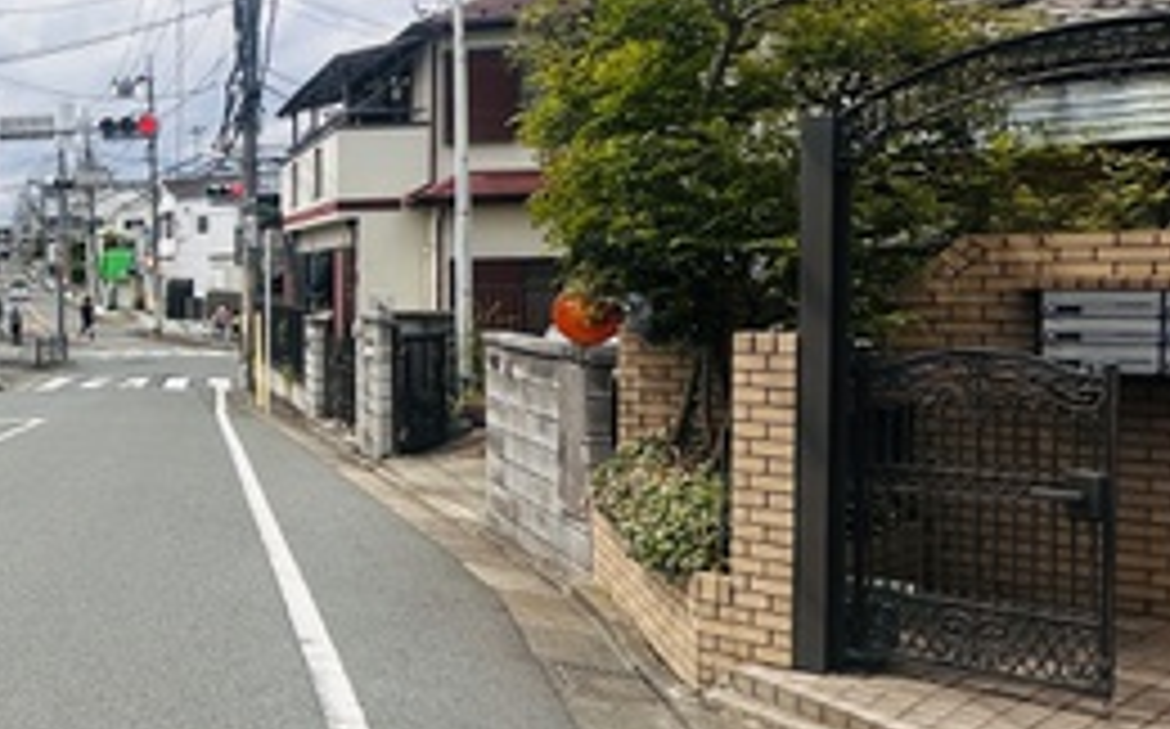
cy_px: 313
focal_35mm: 40
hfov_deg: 36.3
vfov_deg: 31.9
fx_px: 1274
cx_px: -279
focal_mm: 2.22
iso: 50
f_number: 2.2
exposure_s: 1/2959
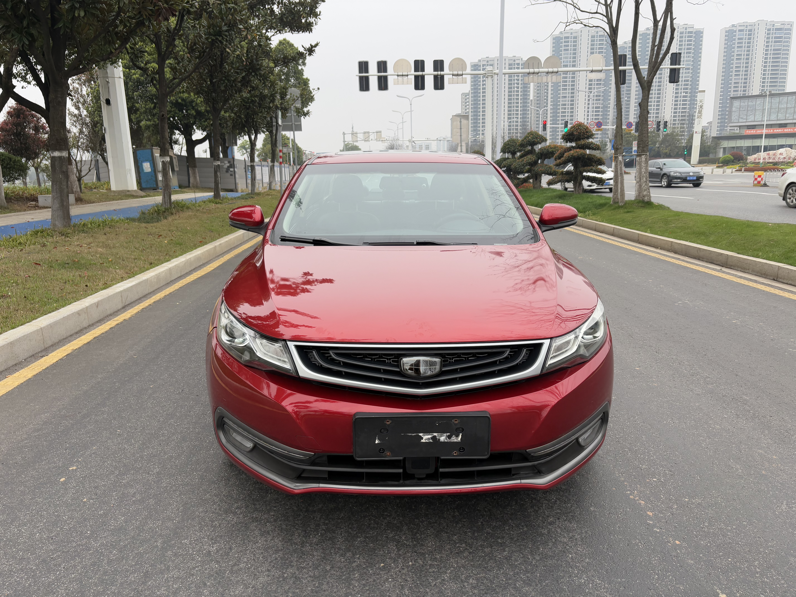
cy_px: 298
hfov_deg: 67.3
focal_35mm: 26
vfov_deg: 53.1
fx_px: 598
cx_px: 398
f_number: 1.6
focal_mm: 5.96
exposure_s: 1/531
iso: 50
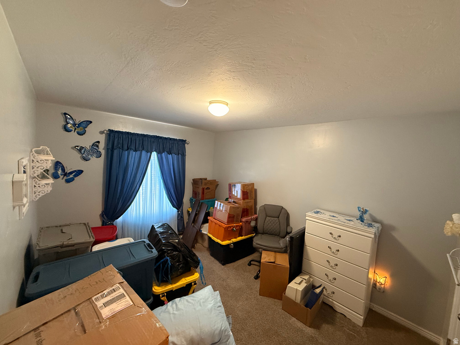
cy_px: 172
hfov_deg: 102.1
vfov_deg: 85.7
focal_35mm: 14
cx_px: 230
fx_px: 186
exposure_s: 1/60
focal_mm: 2.22
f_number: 2.2
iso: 500
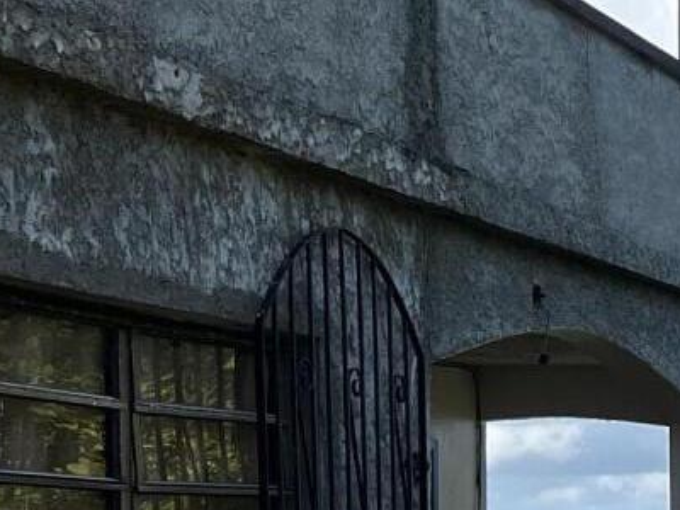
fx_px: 2554
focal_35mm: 130
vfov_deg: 11.3
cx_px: 1411
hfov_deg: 12.9
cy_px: 512
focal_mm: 5.7
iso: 50
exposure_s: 1/2571
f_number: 1.5
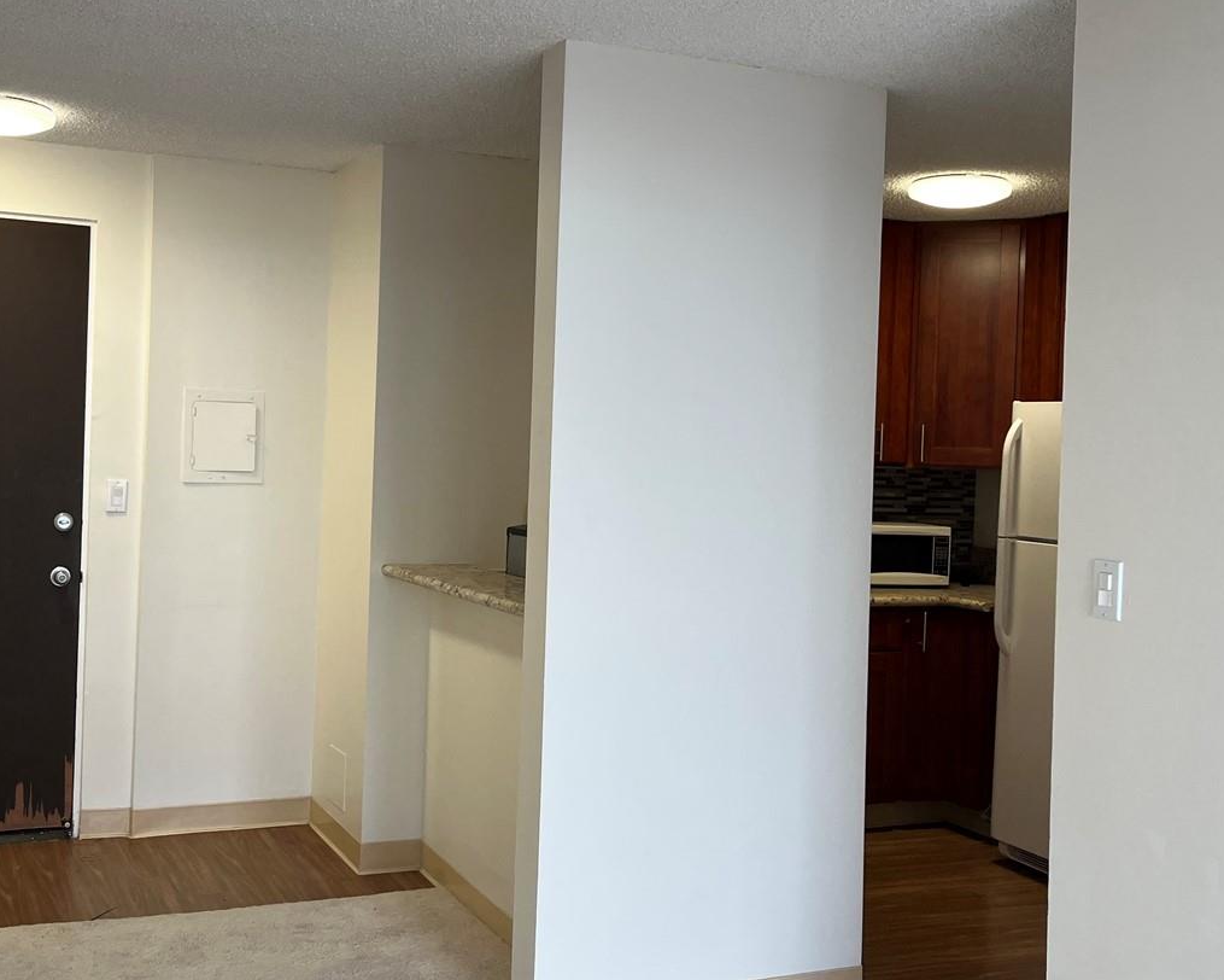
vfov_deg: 37.3
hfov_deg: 45.5
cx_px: 478
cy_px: 469
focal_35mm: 40
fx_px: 1449
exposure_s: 1/120
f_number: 1.6
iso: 50
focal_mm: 5.1
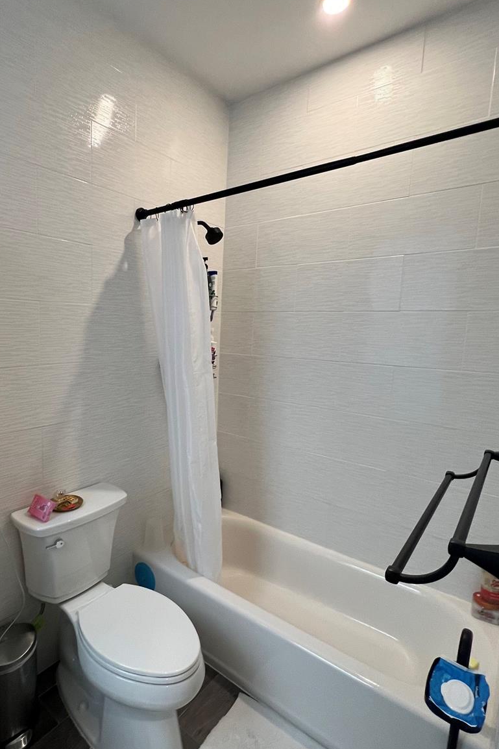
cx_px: 166
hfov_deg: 65.6
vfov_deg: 90.0
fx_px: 374
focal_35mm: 18
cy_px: 374
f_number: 1.8
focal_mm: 1.57
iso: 200
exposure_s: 1/120
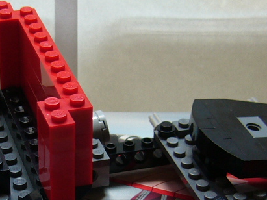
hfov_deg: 17.9
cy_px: 164
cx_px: 68
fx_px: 840
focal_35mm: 109
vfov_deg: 13.5
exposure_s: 1/40
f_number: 2.8
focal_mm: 5.8
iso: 80
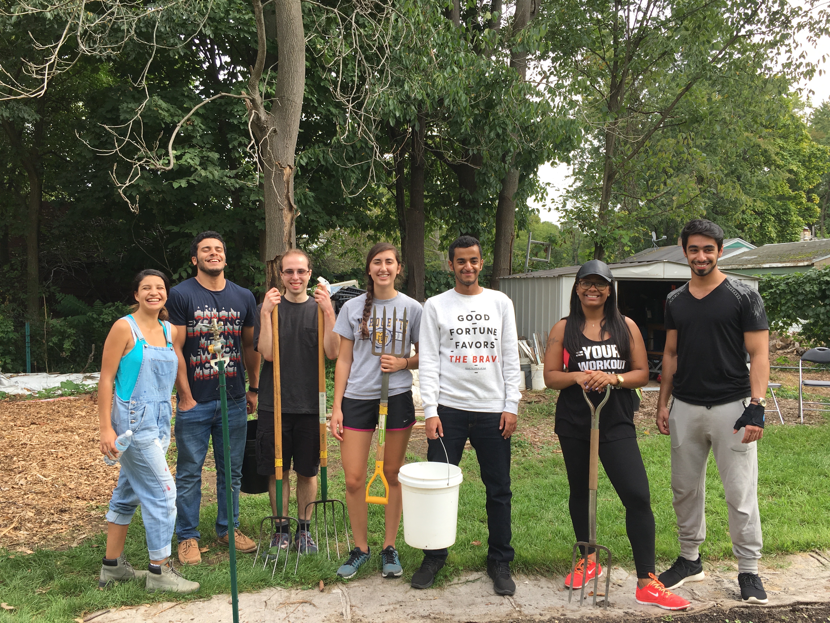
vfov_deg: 48.2
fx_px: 695
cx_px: 415
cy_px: 312
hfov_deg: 61.7
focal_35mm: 29
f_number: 2.2
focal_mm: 4.15
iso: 25
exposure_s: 1/390
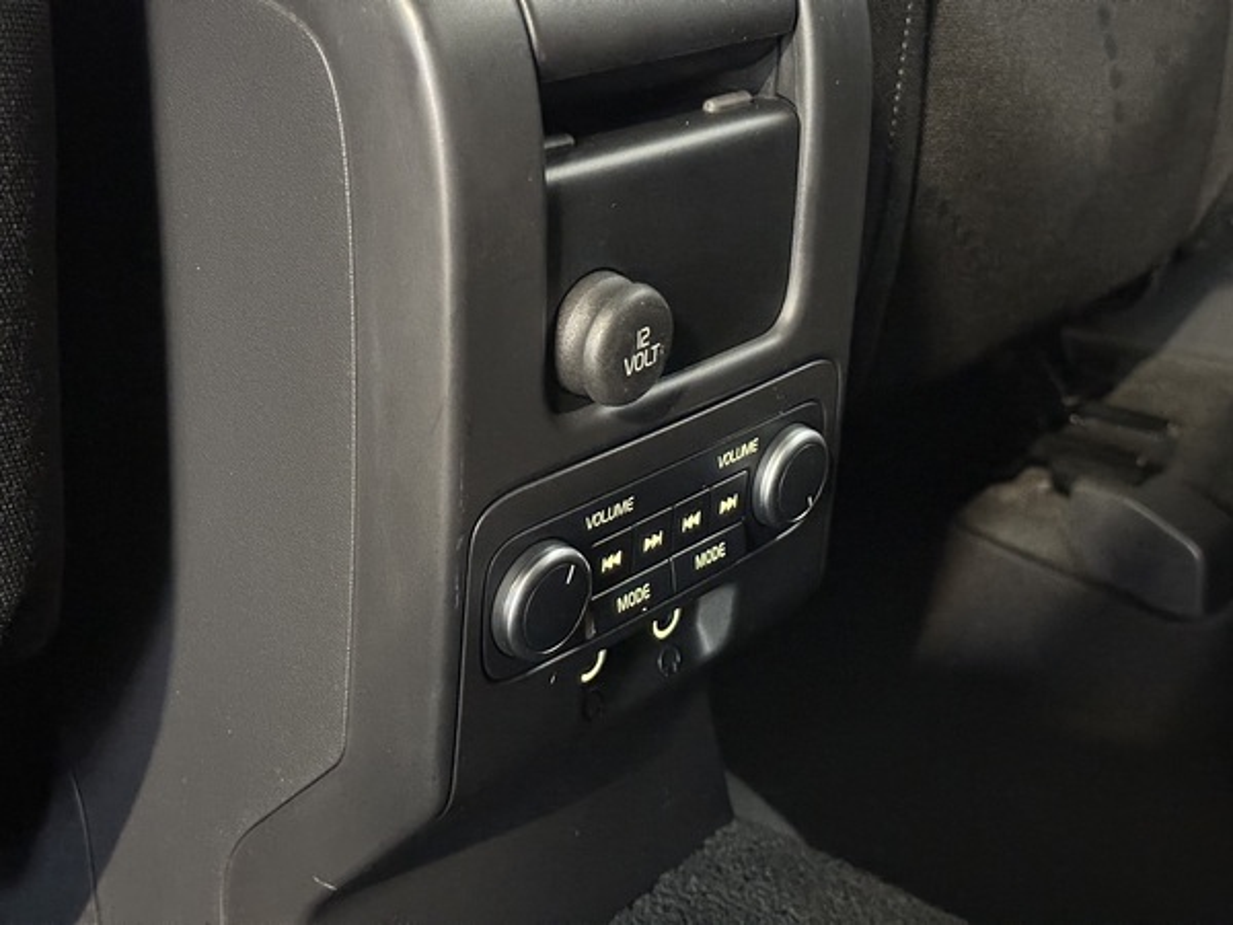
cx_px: 616
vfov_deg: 30.3
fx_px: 1710
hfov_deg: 39.7
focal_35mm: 48
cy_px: 462
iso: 6400
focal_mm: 6.86
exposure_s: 1/17
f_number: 1.78
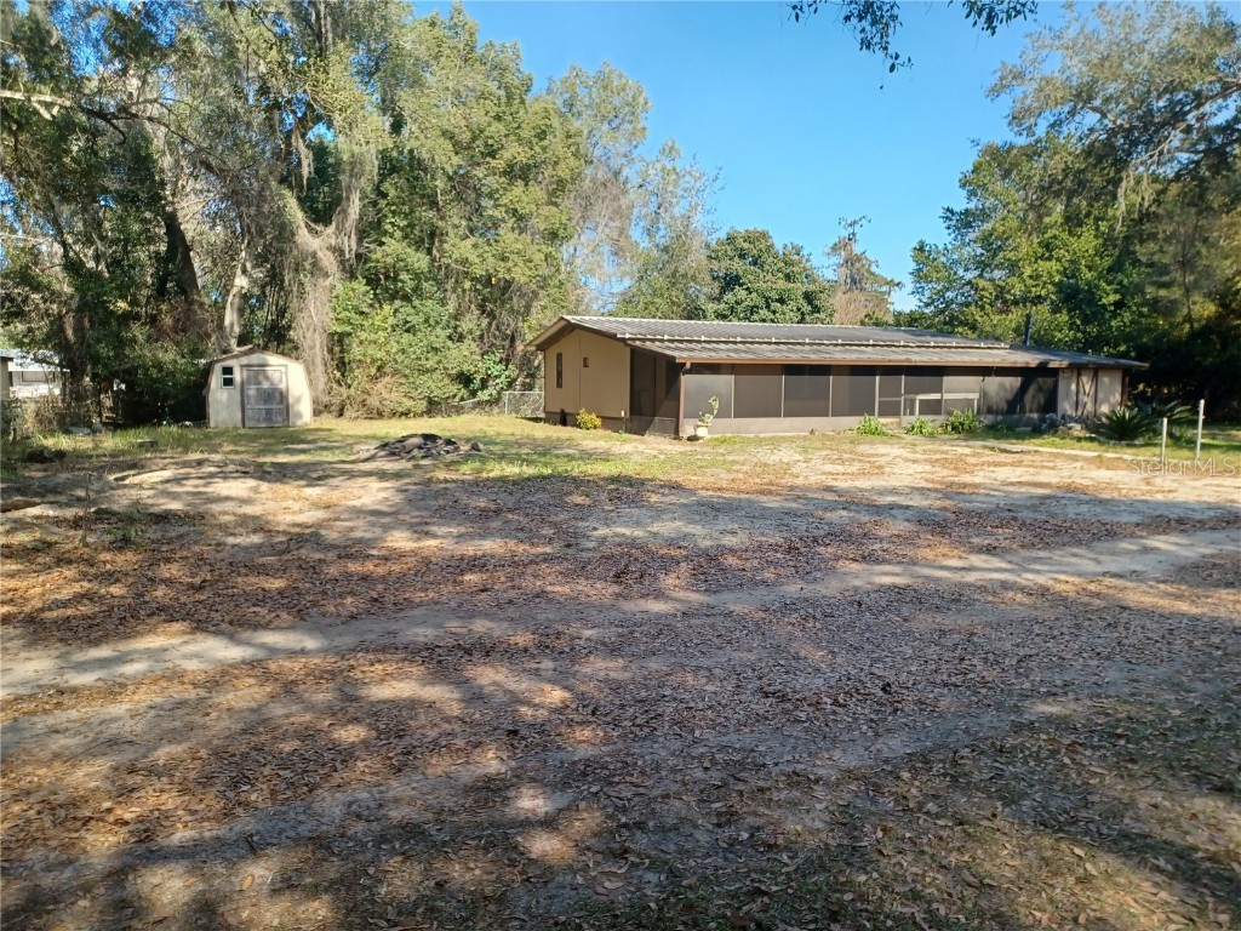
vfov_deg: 54.9
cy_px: 466
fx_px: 896
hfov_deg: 69.4
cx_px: 620
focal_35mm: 25
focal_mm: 4.6
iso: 32
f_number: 1.8
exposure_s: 1/152
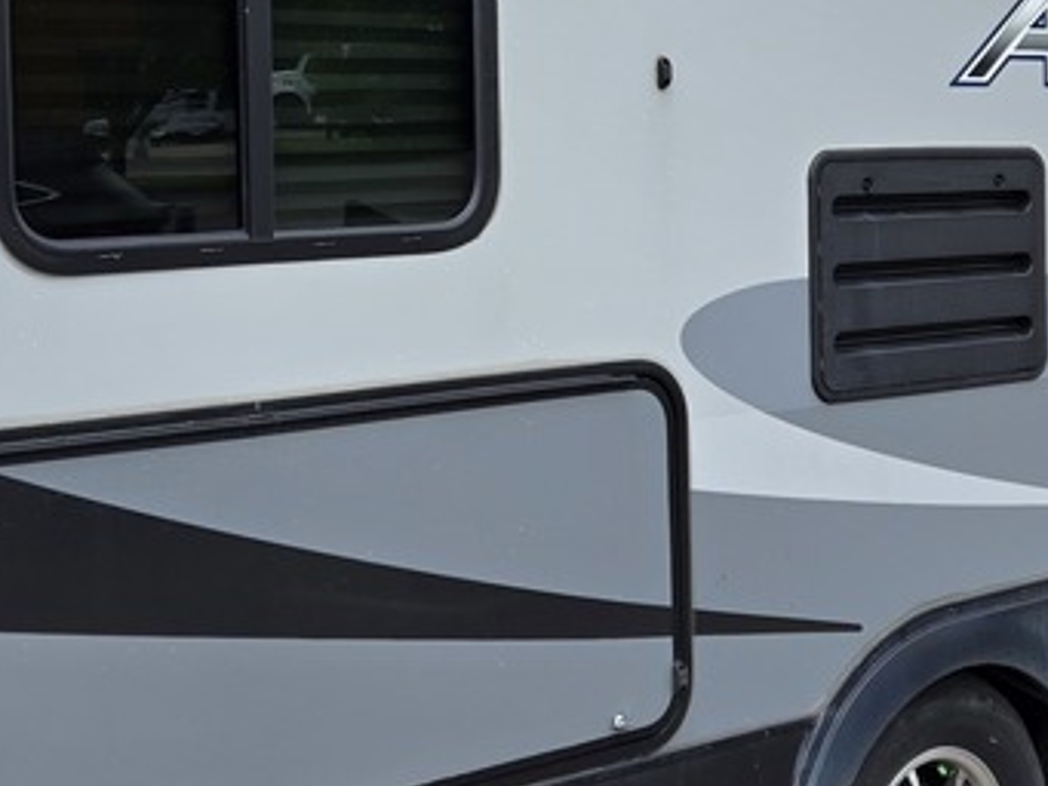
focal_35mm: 69
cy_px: 150
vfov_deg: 21.1
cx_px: 446
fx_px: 2090
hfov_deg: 28.1
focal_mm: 5.4
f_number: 1.8
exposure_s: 1/1314
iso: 25
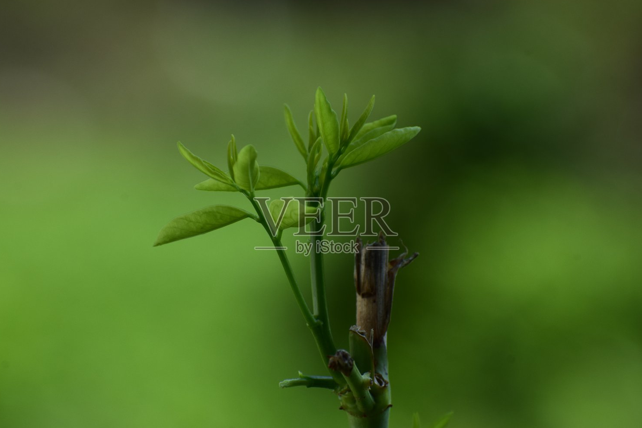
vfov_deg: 2.8
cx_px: 326
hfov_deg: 4.3
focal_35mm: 485
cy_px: 227
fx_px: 8648
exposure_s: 1/500
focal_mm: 300
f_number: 11
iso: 400
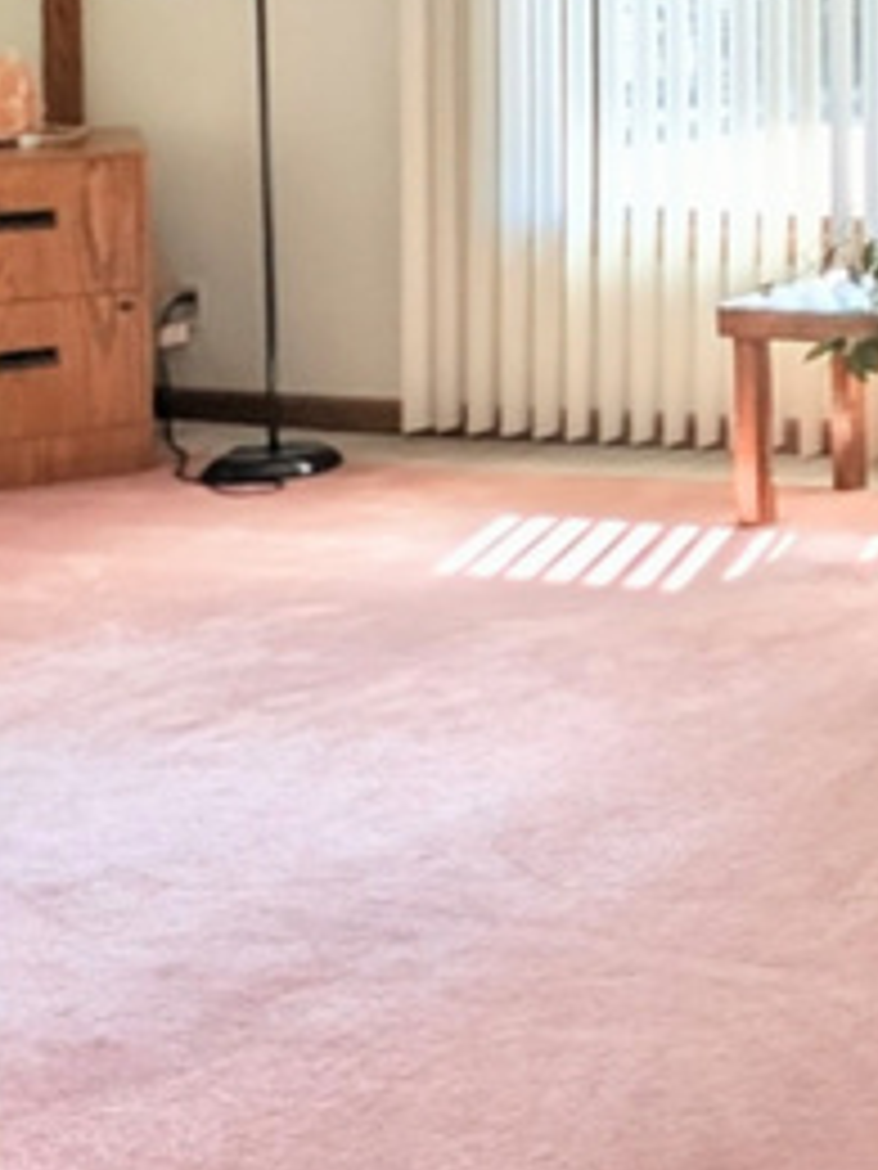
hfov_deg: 14.3
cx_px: 2211
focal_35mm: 51
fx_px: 1725
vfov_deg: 34.6
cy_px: 40
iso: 40
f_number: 2.2
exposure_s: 1/217
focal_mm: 1.95
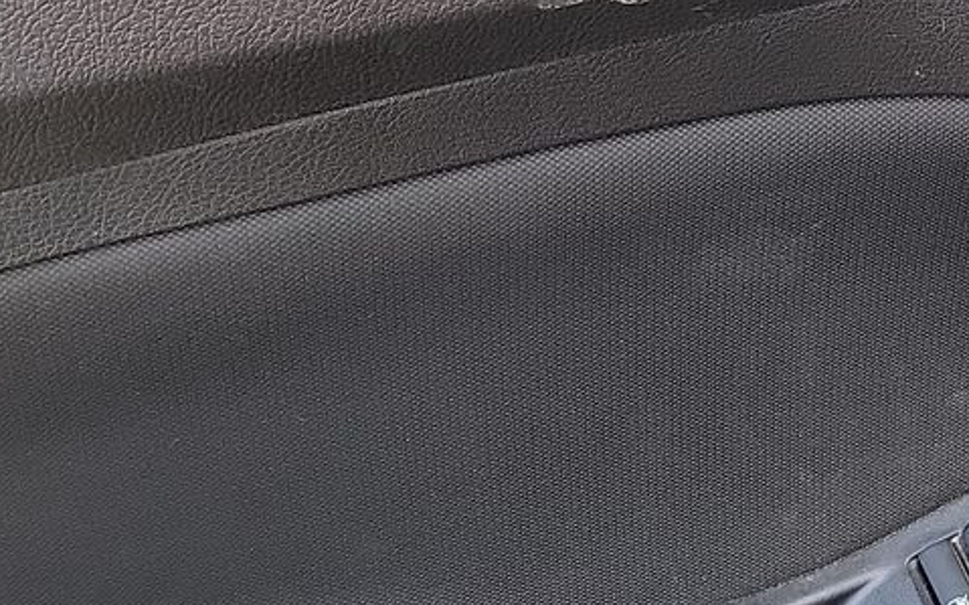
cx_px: 981
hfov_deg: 23.3
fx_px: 2244
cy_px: 391
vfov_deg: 15.3
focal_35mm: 85
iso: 74
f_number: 1.8
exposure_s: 1/119
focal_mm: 6.7
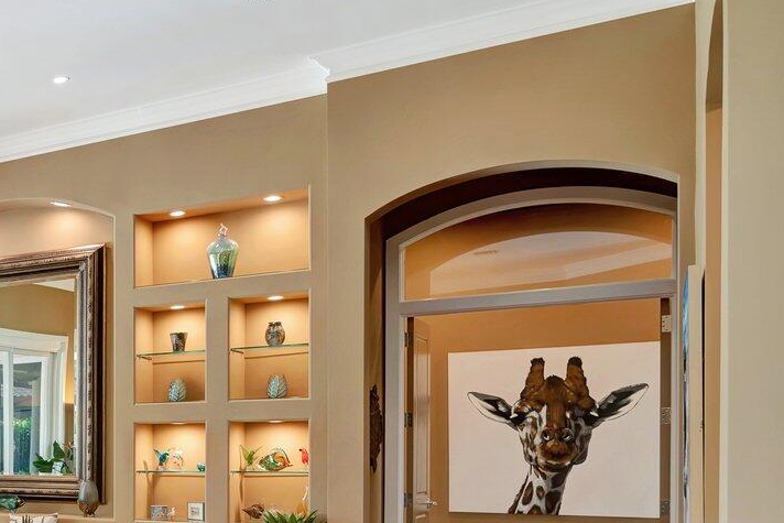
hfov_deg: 29.7
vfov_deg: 28.4
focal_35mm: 46
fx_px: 1002
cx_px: -333
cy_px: 446
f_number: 5.6
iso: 100
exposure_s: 1/3.33
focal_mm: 16
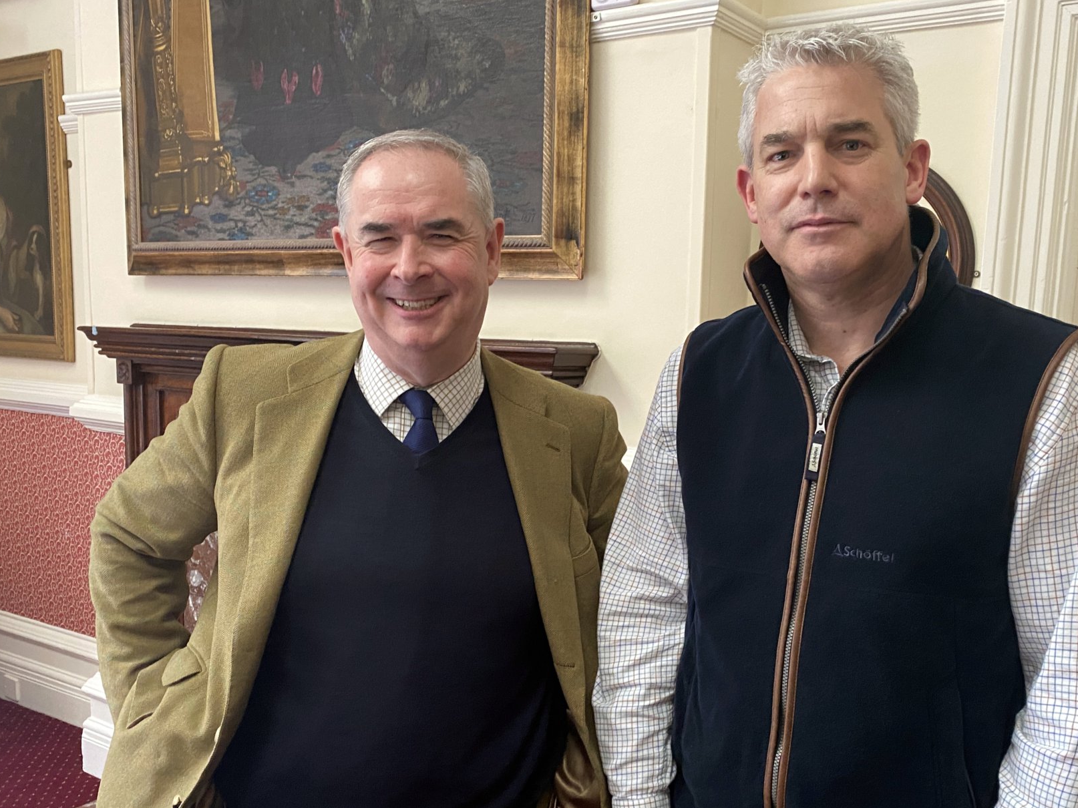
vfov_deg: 42.8
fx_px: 1028
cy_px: 458
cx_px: 601
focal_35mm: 33
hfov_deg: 55.2
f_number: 1.8
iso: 250
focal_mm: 4.25
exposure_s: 1/60
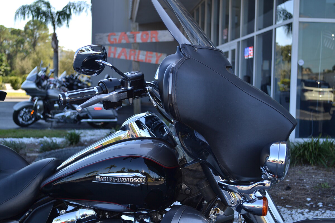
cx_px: 168
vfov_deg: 25.1
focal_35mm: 54
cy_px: 112
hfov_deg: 36.9
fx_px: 502
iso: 100
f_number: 5
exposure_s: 1/125
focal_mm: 36
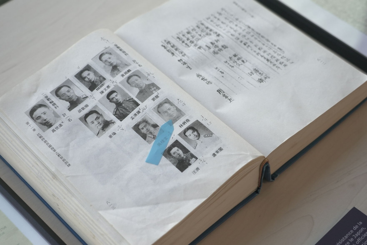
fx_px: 704
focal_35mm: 69
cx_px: 184
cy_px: 122
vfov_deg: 19.8
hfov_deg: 29.2
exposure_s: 1/100
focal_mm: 69
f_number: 5.6
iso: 1250
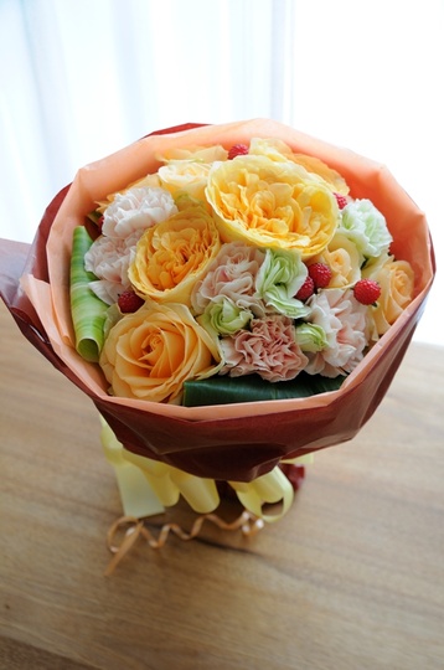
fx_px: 752
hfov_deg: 32.9
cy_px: 335
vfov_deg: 48.0
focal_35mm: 40
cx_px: 222
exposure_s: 1/40
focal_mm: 27
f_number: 3.5
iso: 200
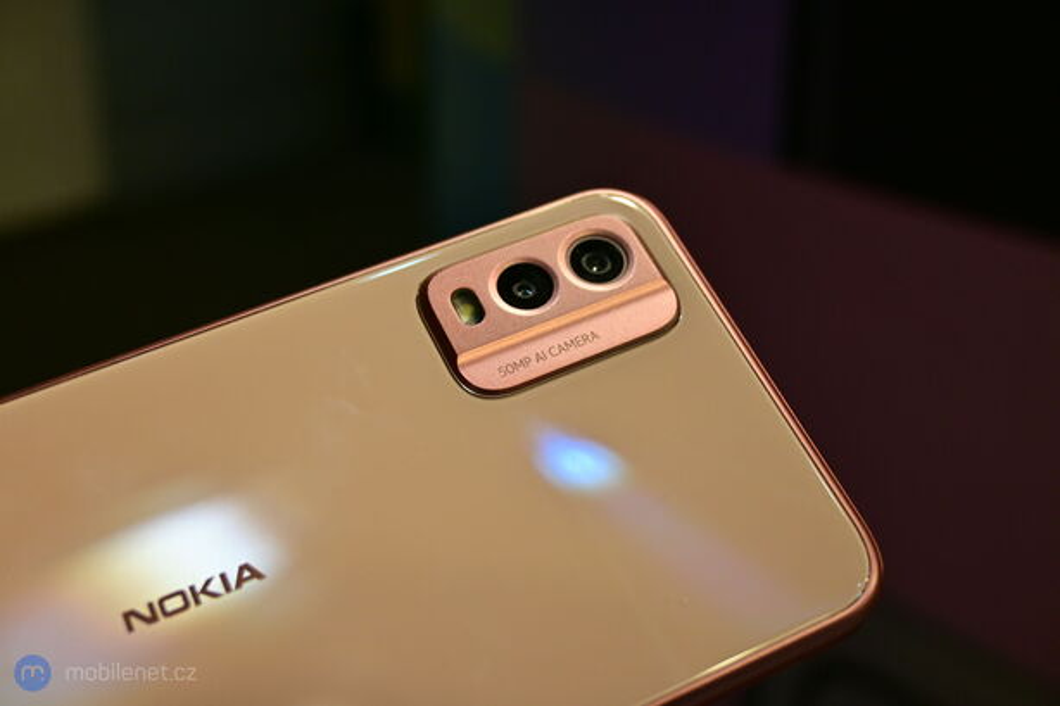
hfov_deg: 45.0
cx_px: 530
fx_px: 1280
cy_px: 353
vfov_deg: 30.8
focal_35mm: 44
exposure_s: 1/400
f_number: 4.8
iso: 400
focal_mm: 29
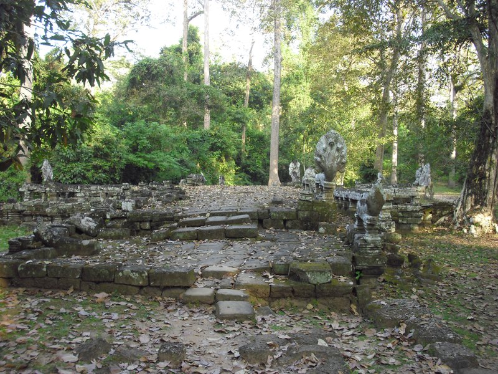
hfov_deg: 49.0
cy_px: 187
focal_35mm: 38
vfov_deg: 37.7
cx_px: 249
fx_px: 547
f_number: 2.8
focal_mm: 6.2
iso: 100
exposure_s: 1/100
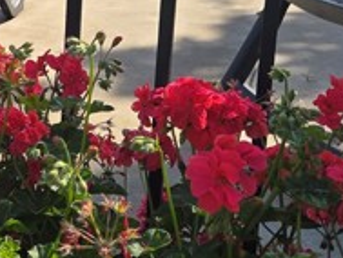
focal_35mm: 78
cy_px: -16
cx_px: -11
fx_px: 773
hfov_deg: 23.8
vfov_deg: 18.3
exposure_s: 1/3913
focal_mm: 5.4
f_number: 1.8
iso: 80
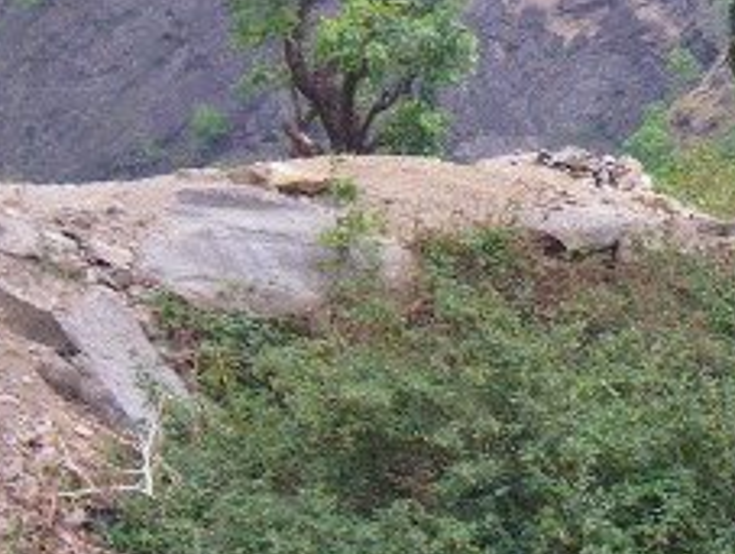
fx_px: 2233
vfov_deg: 14.0
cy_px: 19
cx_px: 921
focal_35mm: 105
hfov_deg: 17.7
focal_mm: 5
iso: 200
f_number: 3.5
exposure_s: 1/50
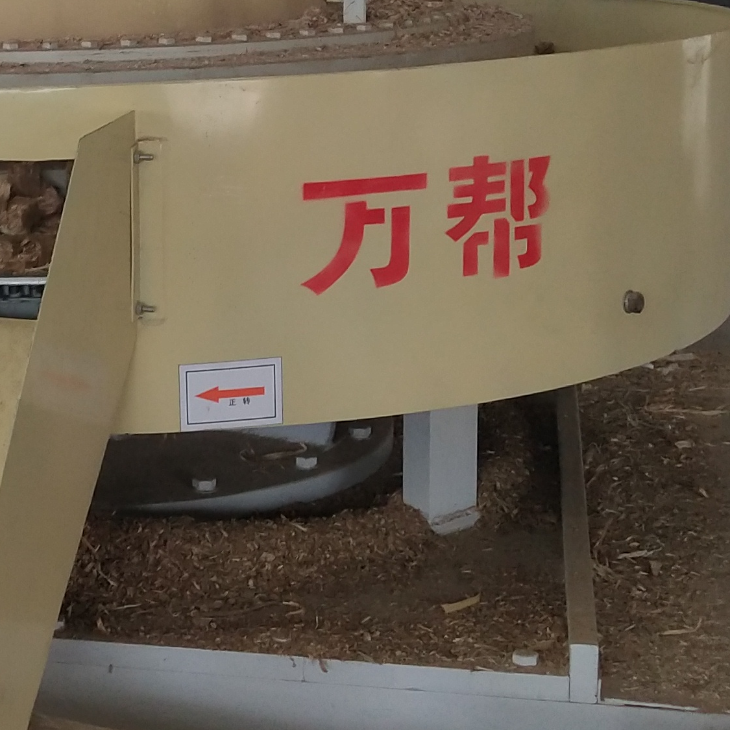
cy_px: 264
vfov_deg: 18.3
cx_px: -35
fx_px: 2267
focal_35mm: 95
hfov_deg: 17.8
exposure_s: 1/100
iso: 166
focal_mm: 3.95
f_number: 1.8
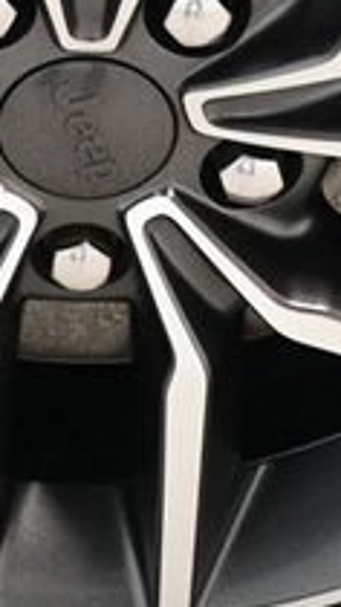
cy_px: 119
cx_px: 46
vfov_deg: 10.7
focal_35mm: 201
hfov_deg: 6.0
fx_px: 3234
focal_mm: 42
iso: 3200
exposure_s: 1/60
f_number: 4.5
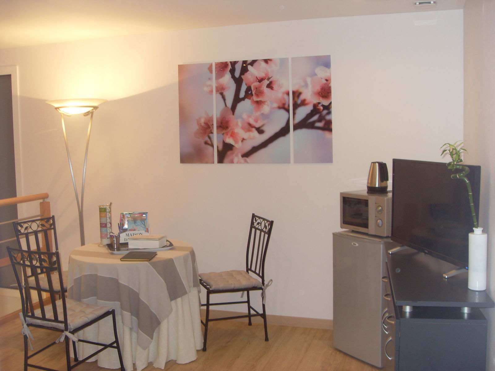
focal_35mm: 35
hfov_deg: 52.6
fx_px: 500
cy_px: 186
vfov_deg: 40.7
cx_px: 248
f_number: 2.8
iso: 100
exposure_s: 1/45
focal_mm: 6.3
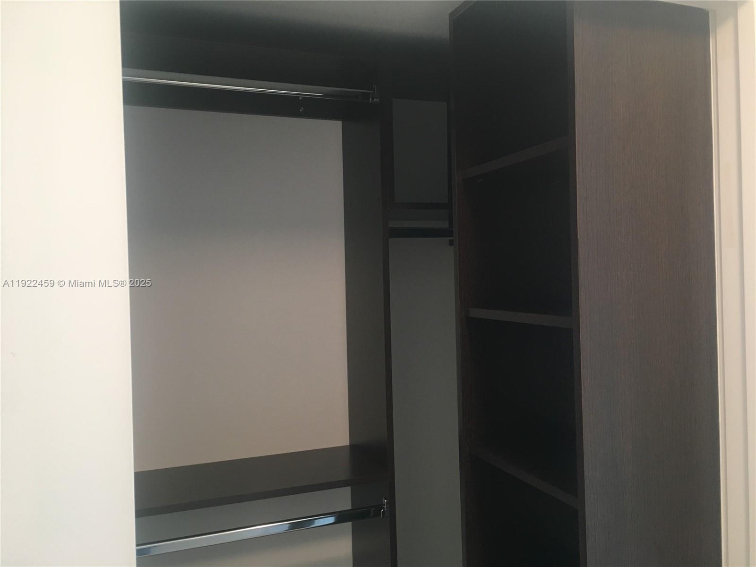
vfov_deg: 48.2
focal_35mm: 29
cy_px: 284
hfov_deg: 61.7
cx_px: 378
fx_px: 633
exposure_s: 1/30
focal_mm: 4.15
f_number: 2.2
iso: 100
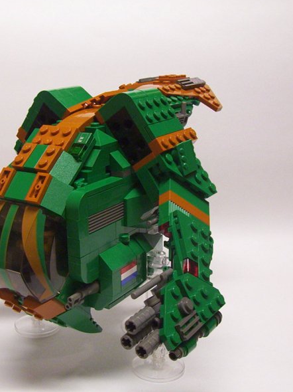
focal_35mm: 58
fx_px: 655
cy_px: 195
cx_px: 93
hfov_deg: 25.1
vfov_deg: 33.2
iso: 200
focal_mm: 5.77
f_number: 2.73
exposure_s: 1/50
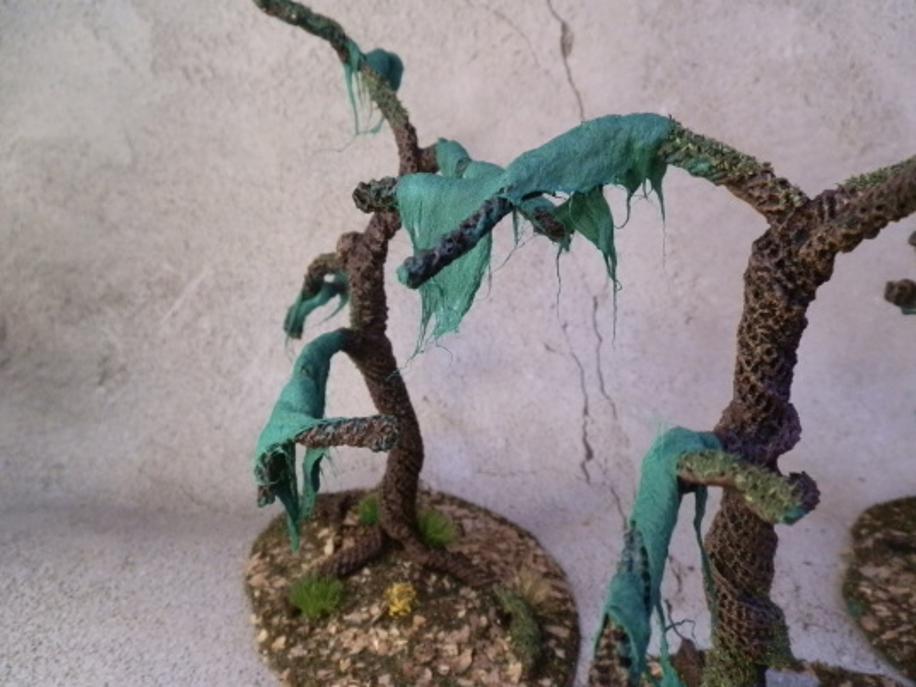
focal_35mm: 28
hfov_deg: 63.4
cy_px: 344
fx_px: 741
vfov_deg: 49.7
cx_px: 458
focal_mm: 5
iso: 400
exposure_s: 1/125
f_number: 3.1
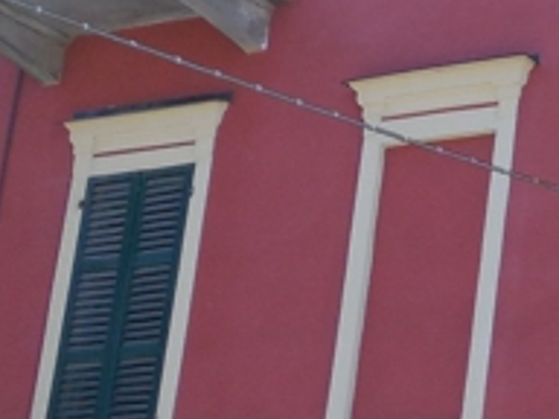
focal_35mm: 133
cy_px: 320
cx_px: 1092
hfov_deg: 13.0
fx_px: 2148
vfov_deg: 11.1
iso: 125
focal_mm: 4.5
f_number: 3.1
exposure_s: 1/500
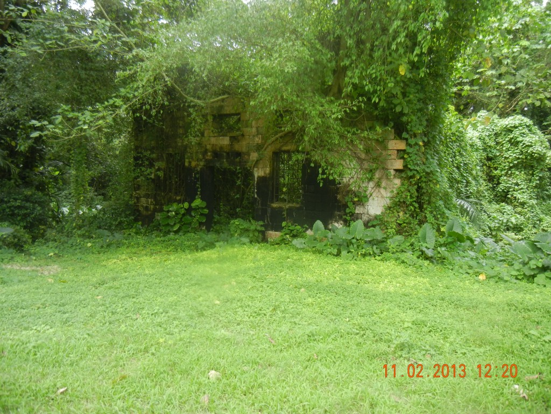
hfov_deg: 60.0
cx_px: 276
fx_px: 478
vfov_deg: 46.8
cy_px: 207
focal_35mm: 30
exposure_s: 1/131
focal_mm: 5.4
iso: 160
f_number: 3.5
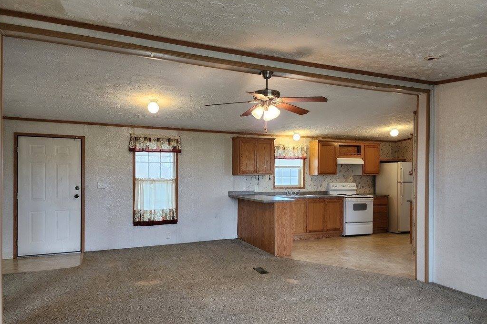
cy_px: 179
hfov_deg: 73.8
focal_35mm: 24
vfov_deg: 53.0
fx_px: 325
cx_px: 243
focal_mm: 6.4
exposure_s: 1/120
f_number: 1.8
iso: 320
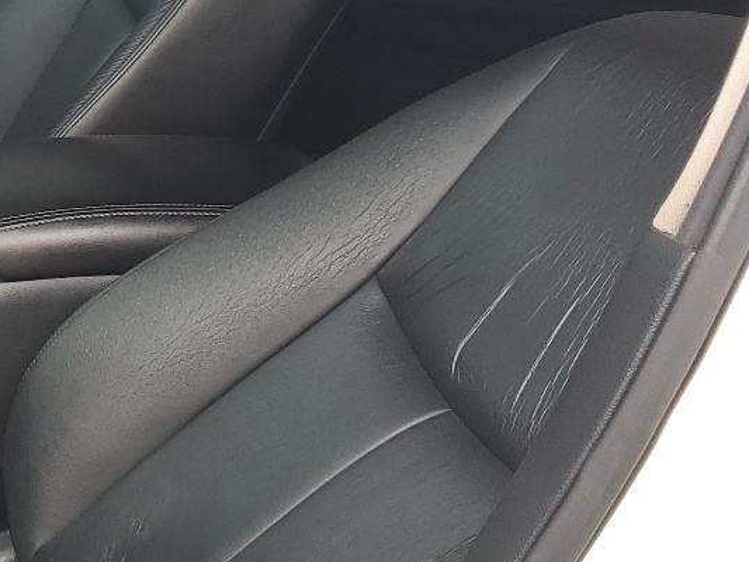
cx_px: -273
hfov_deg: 22.0
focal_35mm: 78
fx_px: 1688
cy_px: 268
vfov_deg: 18.9
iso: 50
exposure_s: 1/156
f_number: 1.5
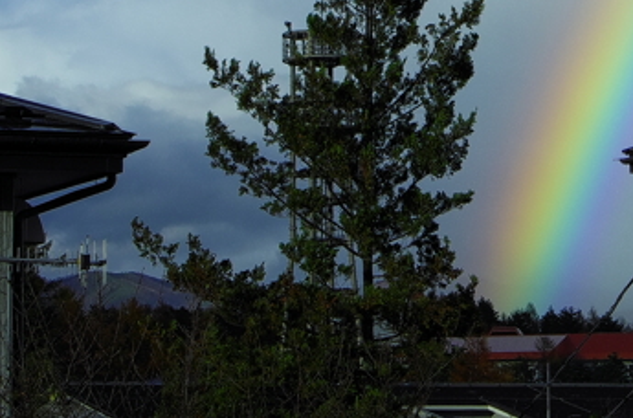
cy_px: 44
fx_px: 3489
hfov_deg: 10.3
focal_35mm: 199
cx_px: 609
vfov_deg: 6.8
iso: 100
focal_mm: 45
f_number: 11
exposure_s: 1/200
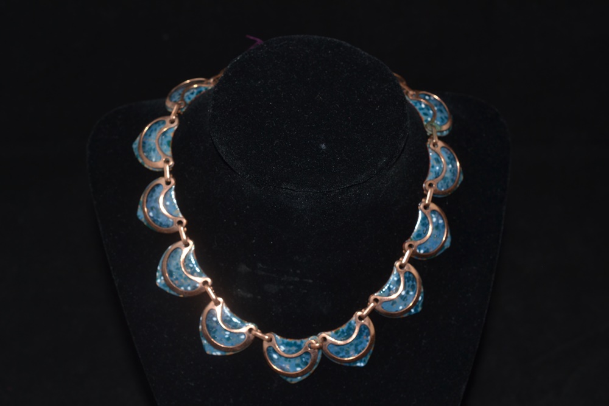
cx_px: 304
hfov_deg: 33.4
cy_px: 203
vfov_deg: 22.6
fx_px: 1015
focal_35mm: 60
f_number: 8
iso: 100
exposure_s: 1/60
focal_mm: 40
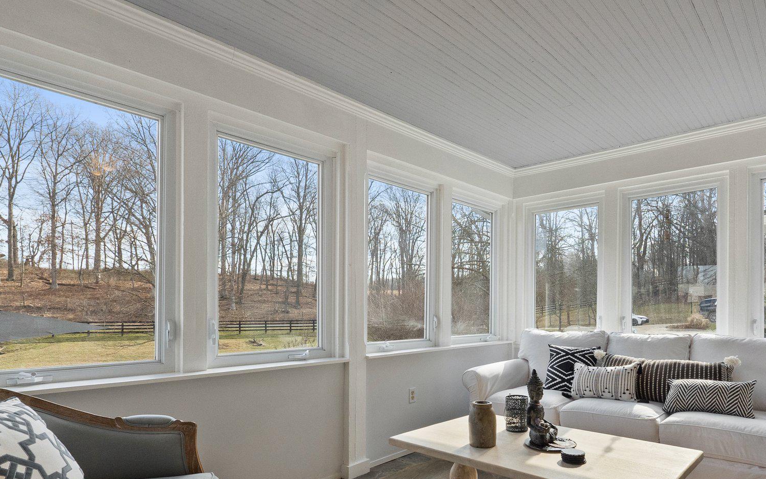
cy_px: 318
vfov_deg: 56.1
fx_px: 438
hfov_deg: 81.5
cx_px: 451
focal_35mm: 21
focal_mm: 10
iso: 800
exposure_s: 1/125
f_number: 8
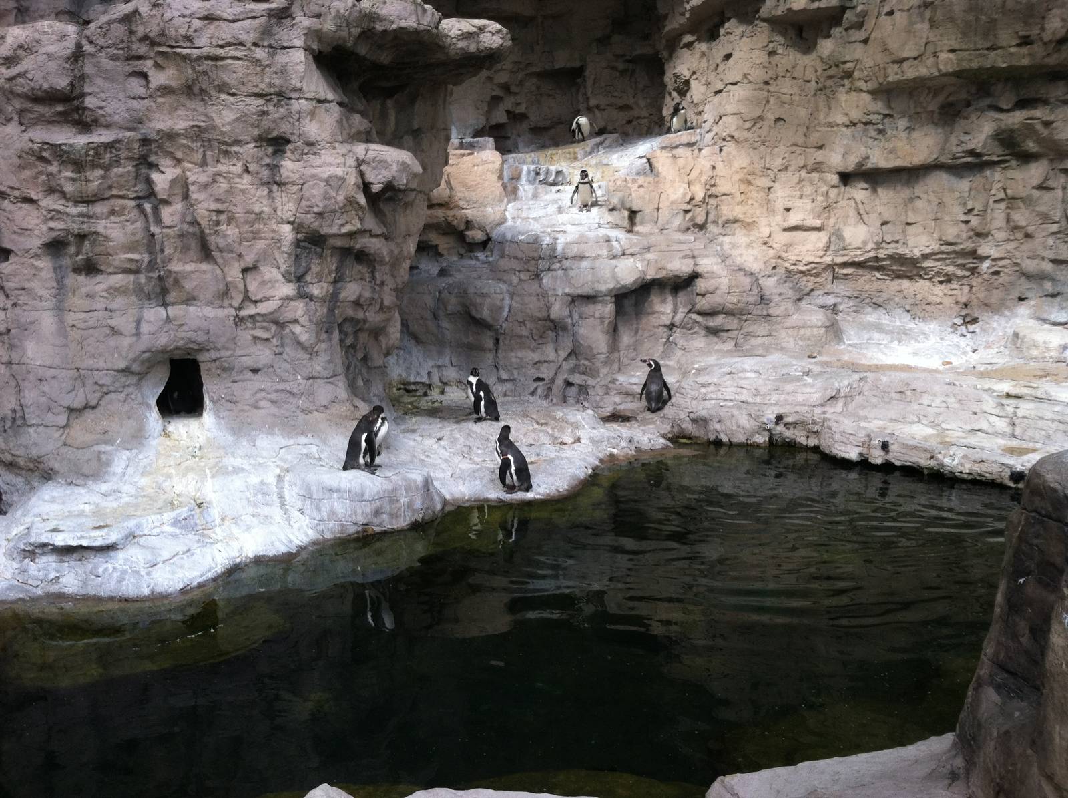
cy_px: 399
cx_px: 534
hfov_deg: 52.7
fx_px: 1078
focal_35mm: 35
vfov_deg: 40.6
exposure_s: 1/248
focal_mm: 3.85
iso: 80
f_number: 2.8
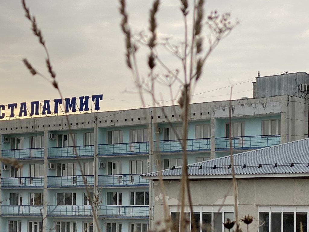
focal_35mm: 104
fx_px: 928
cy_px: 182
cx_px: 68
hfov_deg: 18.7
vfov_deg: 14.2
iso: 20
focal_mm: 6
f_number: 2
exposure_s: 1/304
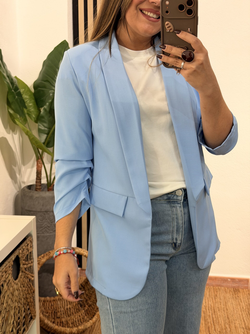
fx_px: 462
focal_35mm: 48
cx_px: 125
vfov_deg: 39.7
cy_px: 167
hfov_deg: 30.3
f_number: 1.78
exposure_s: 1/100
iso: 80
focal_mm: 6.76
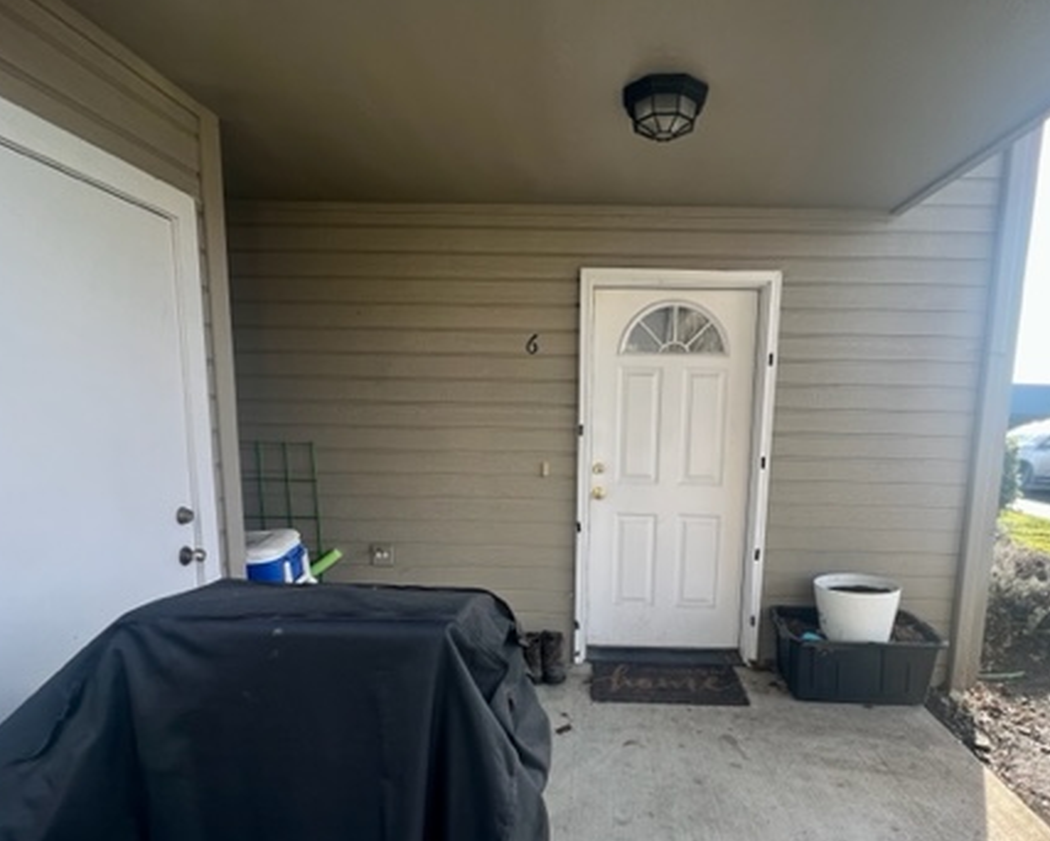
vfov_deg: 70.0
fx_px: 591
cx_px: 593
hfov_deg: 82.8
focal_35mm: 19
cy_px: 511
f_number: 1.8
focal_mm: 1.57
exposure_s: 1/99
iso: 32
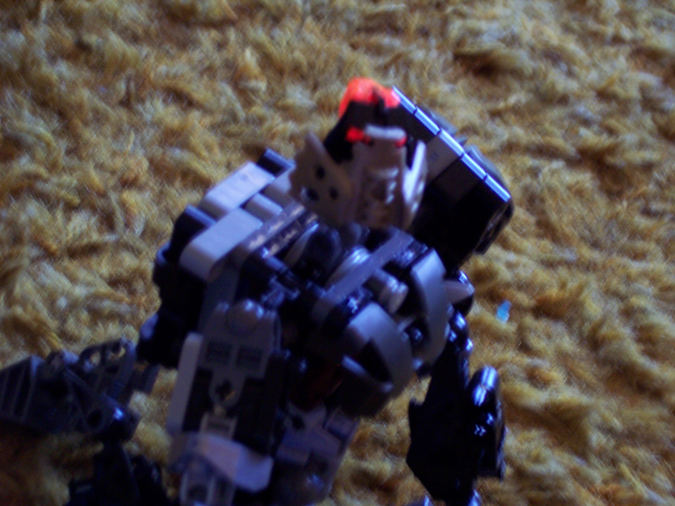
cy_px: 253
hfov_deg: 16.8
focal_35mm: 117
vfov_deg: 12.7
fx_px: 2281
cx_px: 338
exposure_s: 1/8
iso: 200
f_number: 4.8
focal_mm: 24
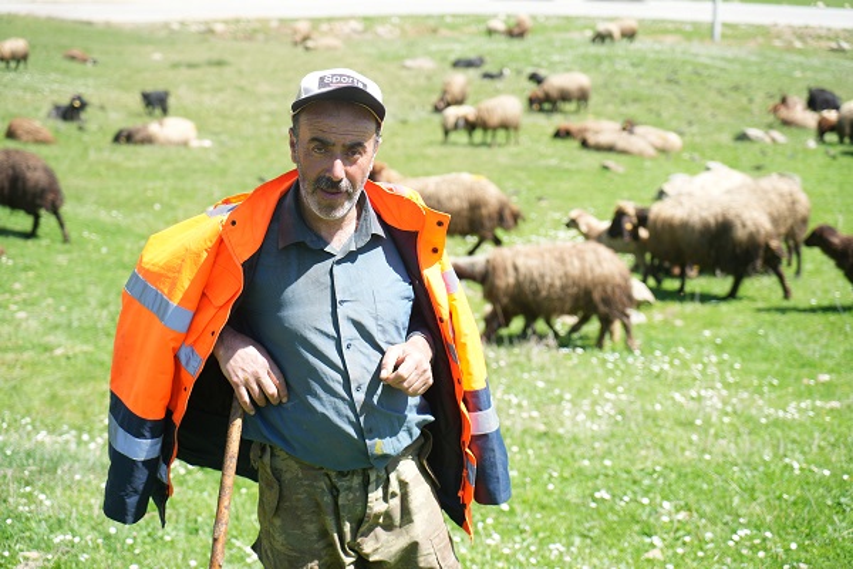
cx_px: 426
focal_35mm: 70
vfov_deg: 19.5
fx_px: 1658
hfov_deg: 28.8
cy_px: 284
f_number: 4
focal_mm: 70
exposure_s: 1/320
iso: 100
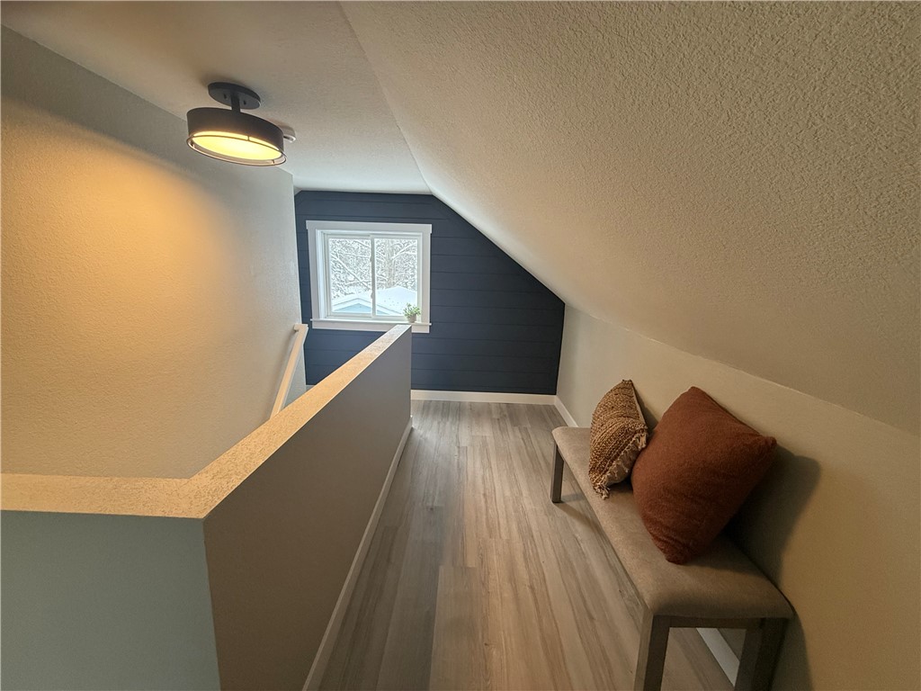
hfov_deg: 102.1
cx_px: 460
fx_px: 372
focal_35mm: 14
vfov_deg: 85.7
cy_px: 346
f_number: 2.2
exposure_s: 1/120
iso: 320
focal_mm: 2.22
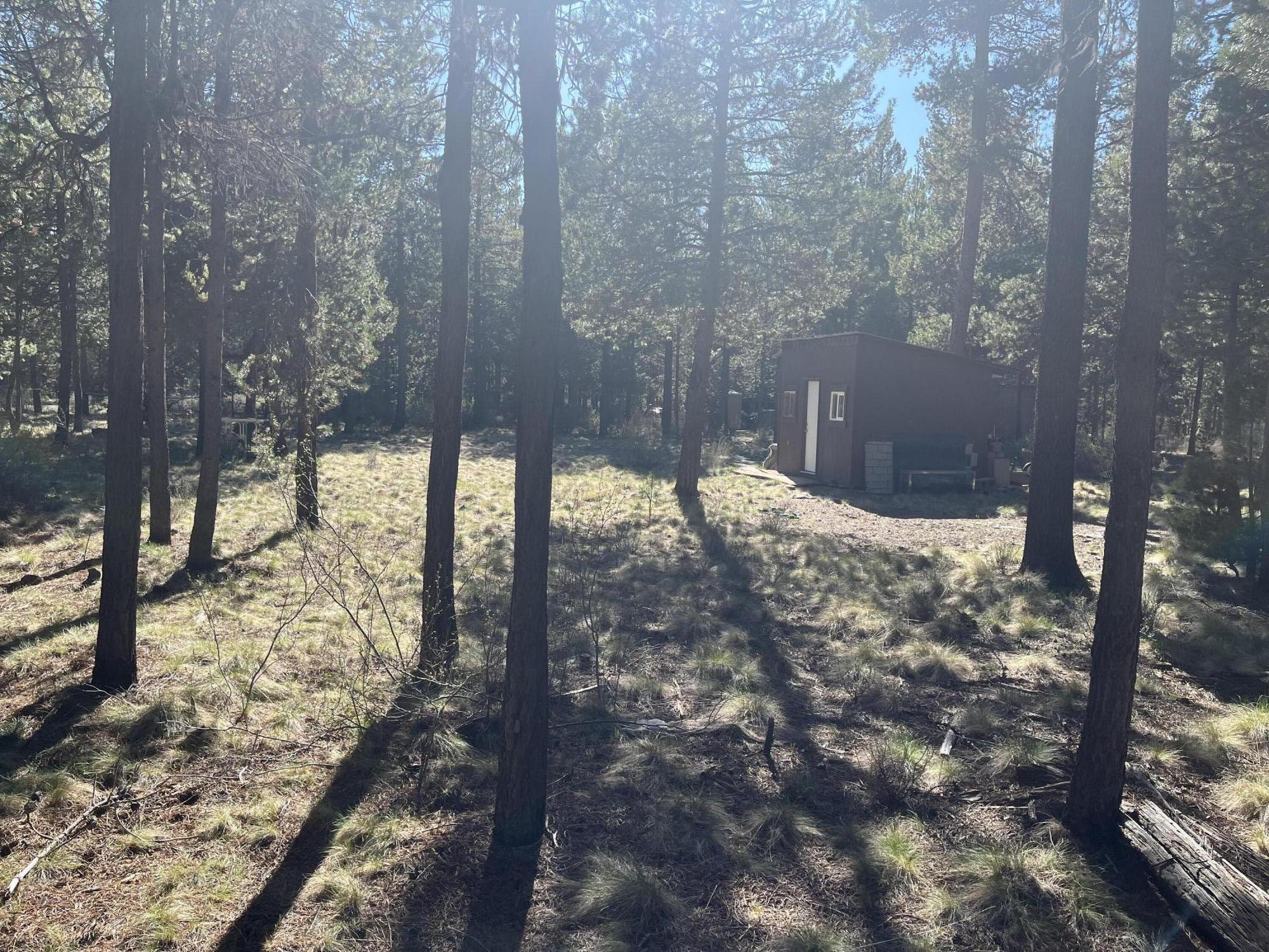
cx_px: 634
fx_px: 953
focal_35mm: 26
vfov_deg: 53.1
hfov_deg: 67.3
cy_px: 476
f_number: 1.6
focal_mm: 5.1
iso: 50
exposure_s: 1/1266
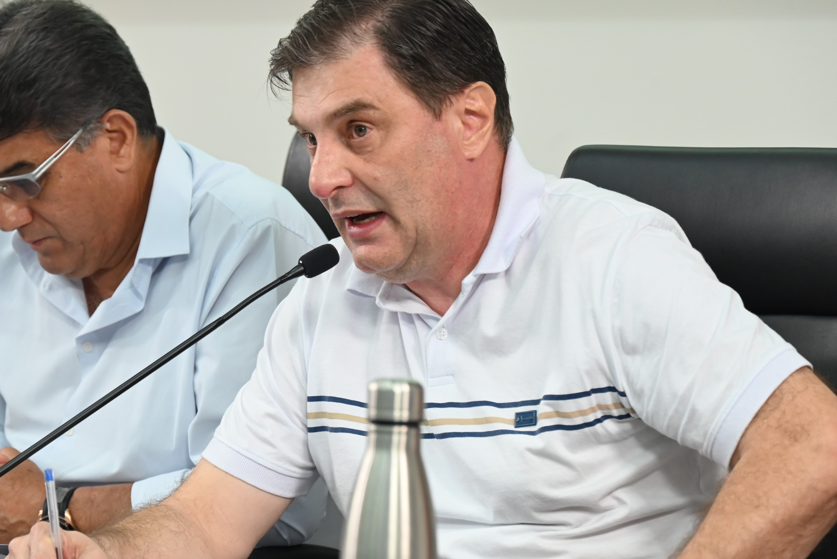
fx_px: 3652
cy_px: 330
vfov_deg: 8.7
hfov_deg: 13.1
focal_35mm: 157
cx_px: 324
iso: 2000
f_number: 6.3
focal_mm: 120
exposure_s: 1/125
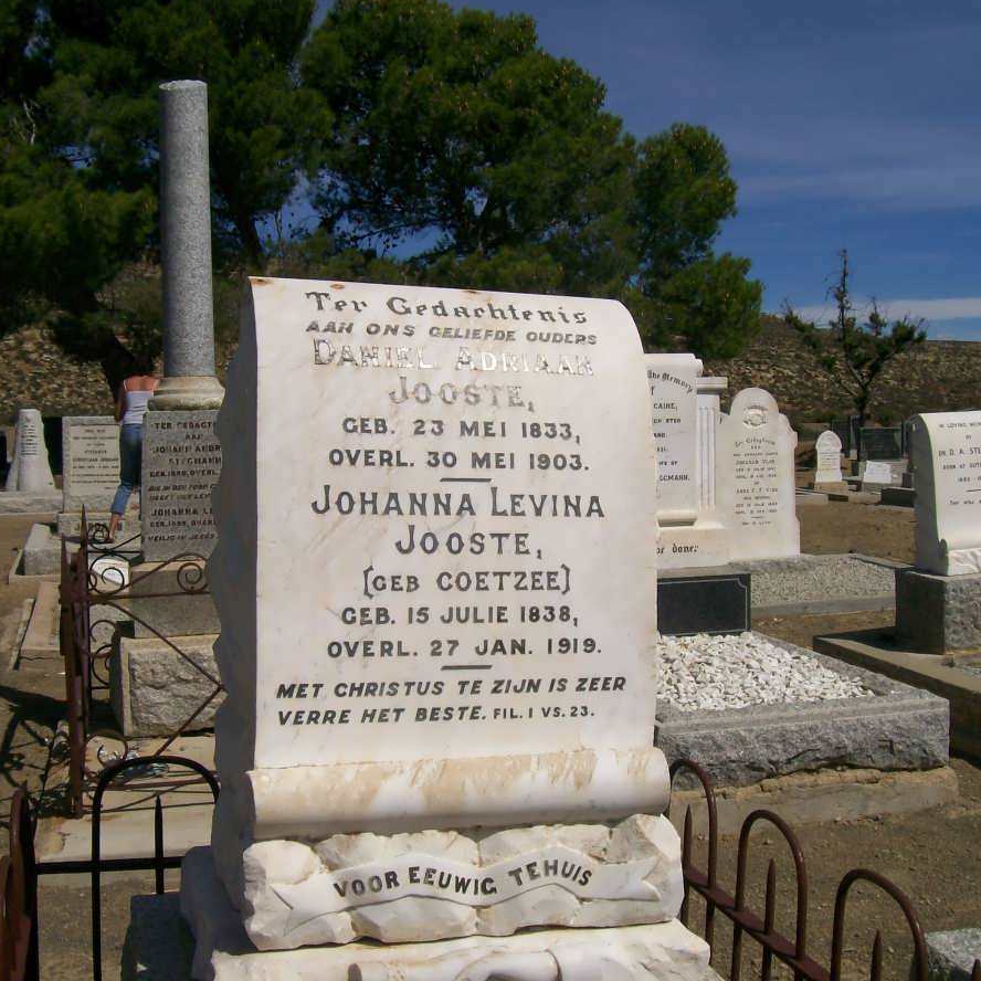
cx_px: 495
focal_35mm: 43
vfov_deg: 39.2
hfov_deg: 39.2
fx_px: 1379
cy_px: 488
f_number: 4.8
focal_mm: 6
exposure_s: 1/1401
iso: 80
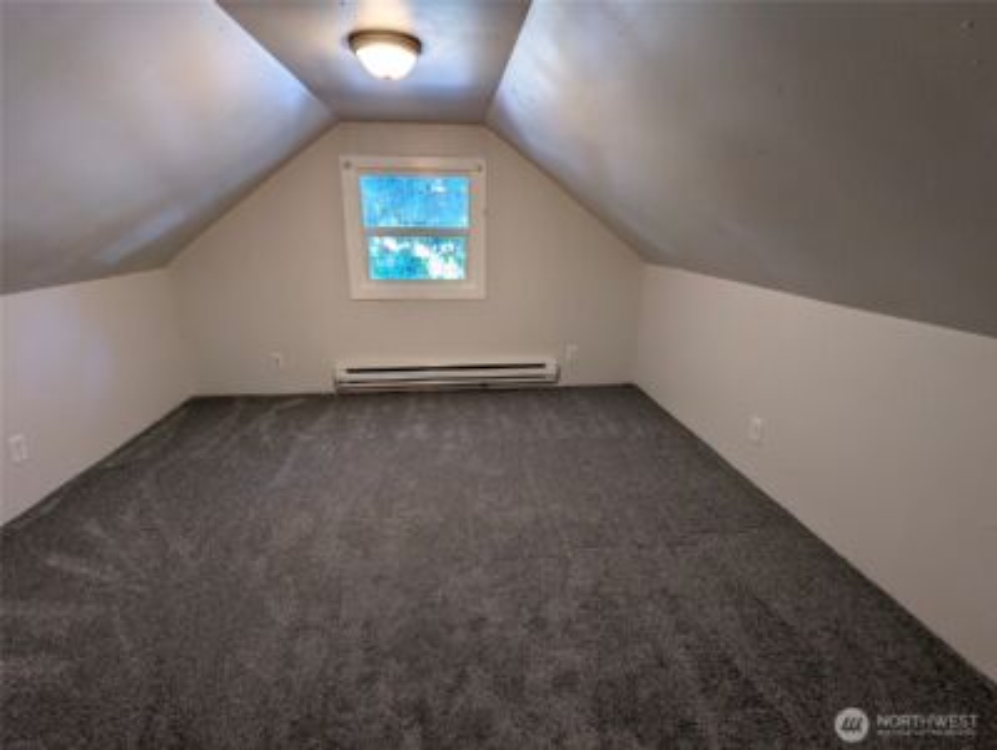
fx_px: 461
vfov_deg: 78.2
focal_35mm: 16
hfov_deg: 94.4
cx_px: 498
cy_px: 375
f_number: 2.2
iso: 145
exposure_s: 1/30
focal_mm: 2.35
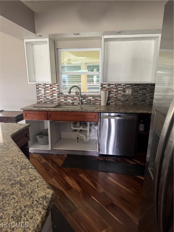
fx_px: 161
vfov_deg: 71.6
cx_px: 87
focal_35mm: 24
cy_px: 116
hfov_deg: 56.8
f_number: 1.78
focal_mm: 6.76
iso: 800
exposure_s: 1/60
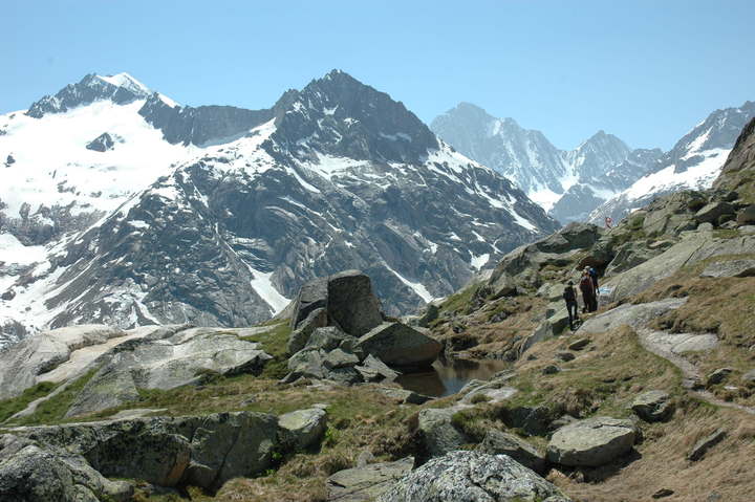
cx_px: 378
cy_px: 251
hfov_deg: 48.0
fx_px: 849
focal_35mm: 40
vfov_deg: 33.0
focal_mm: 27
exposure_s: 1/400
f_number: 10
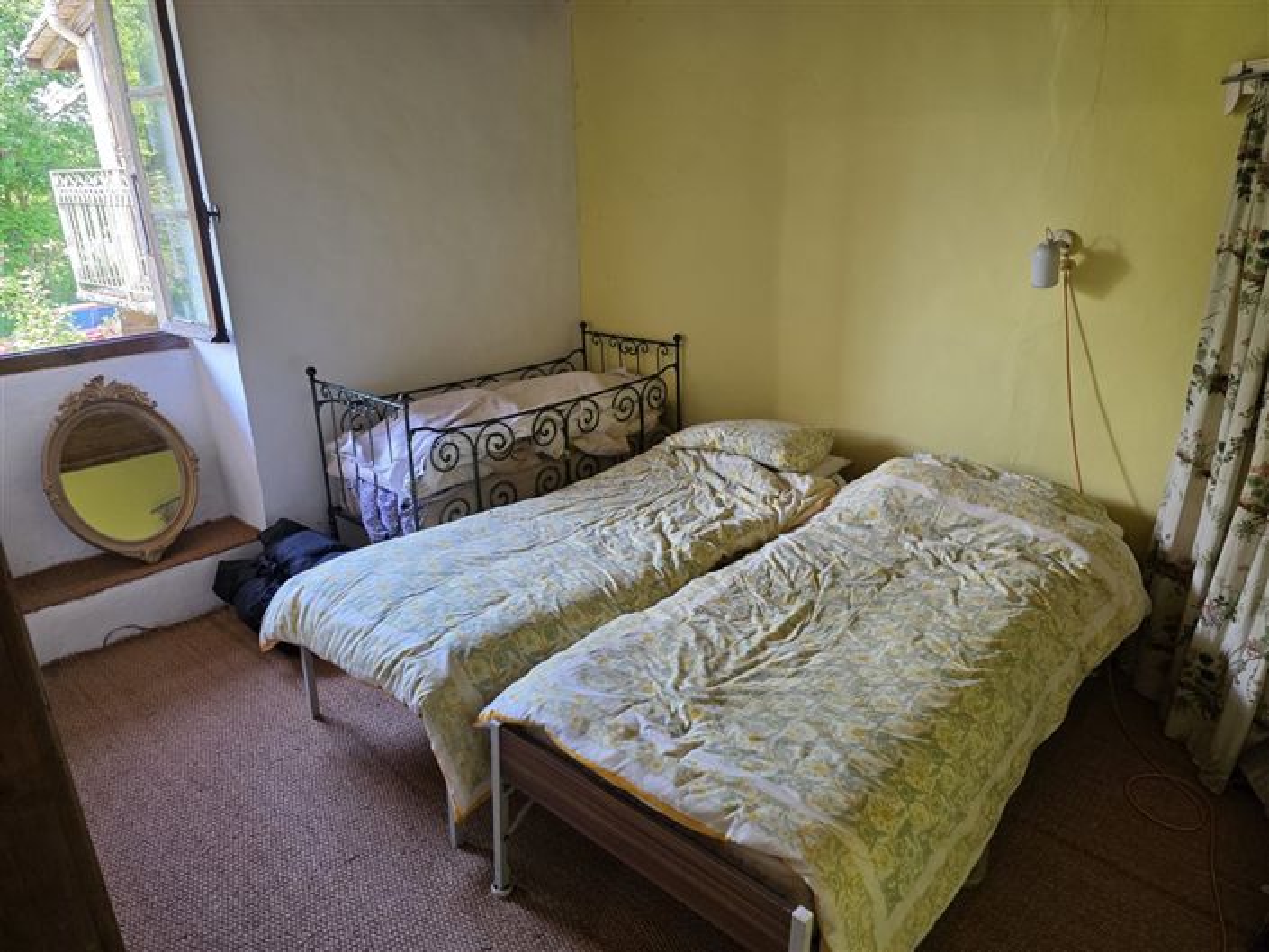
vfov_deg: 58.9
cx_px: 634
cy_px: 476
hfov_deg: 73.9
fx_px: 843
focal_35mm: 23
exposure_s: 1/100
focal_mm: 6.3
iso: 125
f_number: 1.7
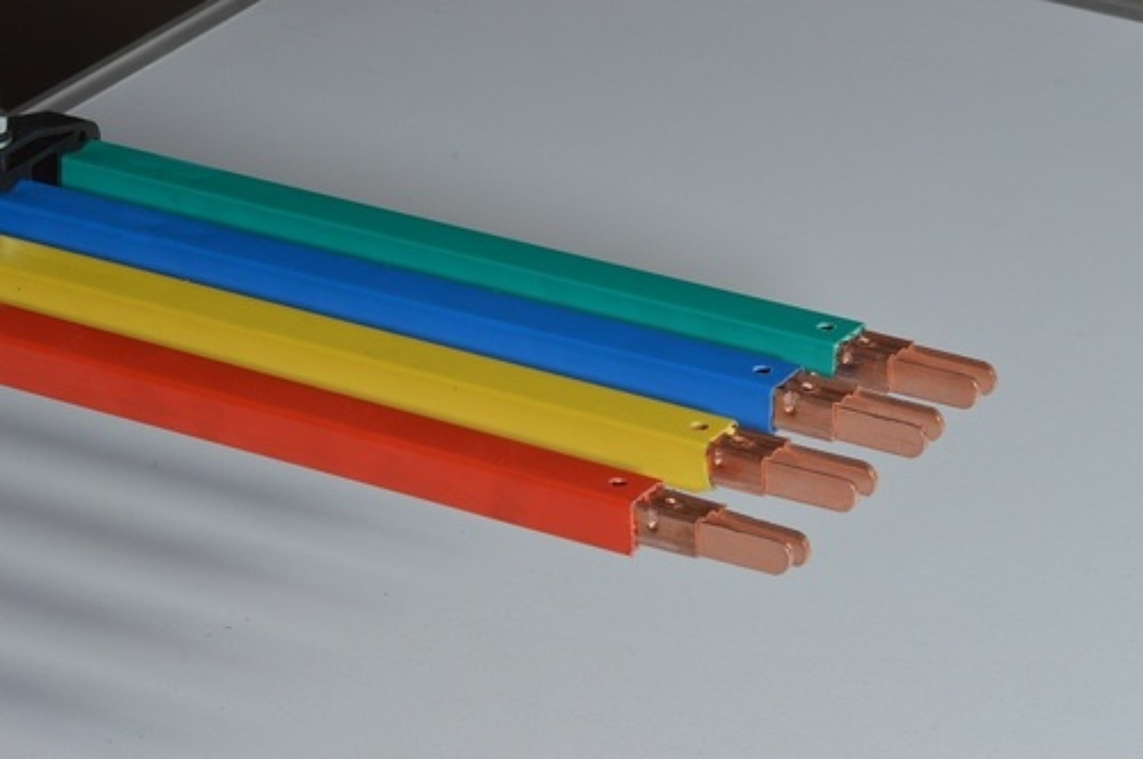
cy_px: 380
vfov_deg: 10.1
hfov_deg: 15.2
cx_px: 572
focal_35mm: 135
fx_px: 4281
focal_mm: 90
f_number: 22
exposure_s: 1/80
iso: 100
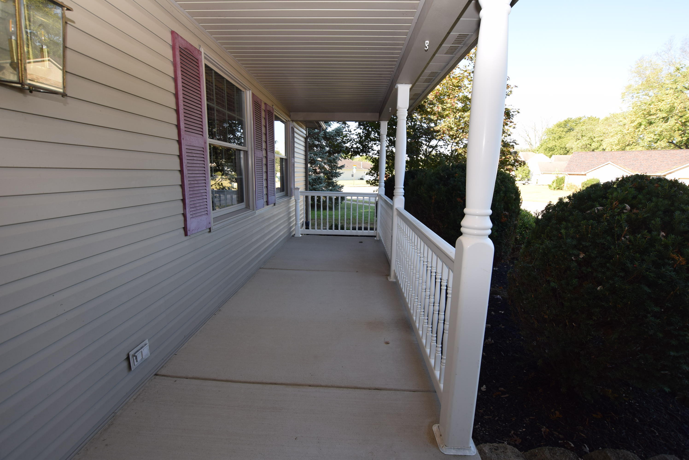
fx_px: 287
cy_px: 230
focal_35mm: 15
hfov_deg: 100.3
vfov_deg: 77.4
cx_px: 344
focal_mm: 10
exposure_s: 1/125
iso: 220
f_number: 5.6
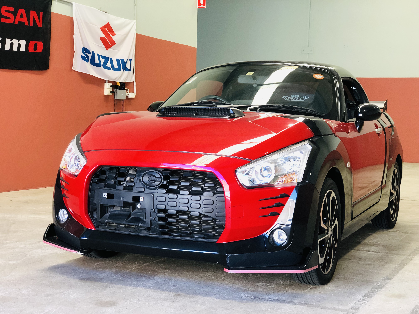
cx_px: 210
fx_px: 690
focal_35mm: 57
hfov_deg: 33.8
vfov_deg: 25.7
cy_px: 157
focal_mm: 6.6
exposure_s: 1/33
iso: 80
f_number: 2.8
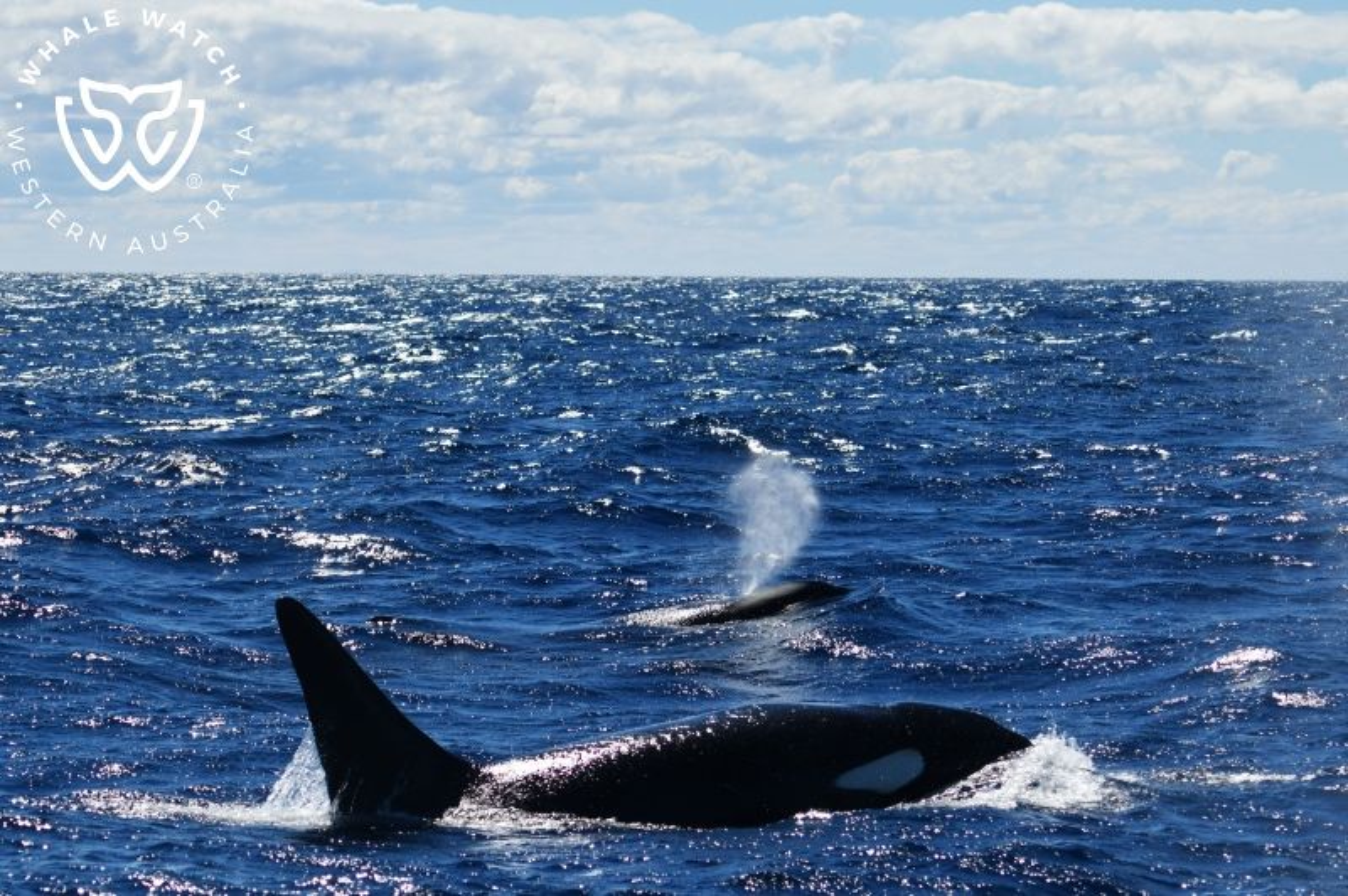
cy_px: 448
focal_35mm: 100
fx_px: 3741
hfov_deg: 20.4
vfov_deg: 13.7
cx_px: 674
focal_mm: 100
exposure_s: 1/8000
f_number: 5.6
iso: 500
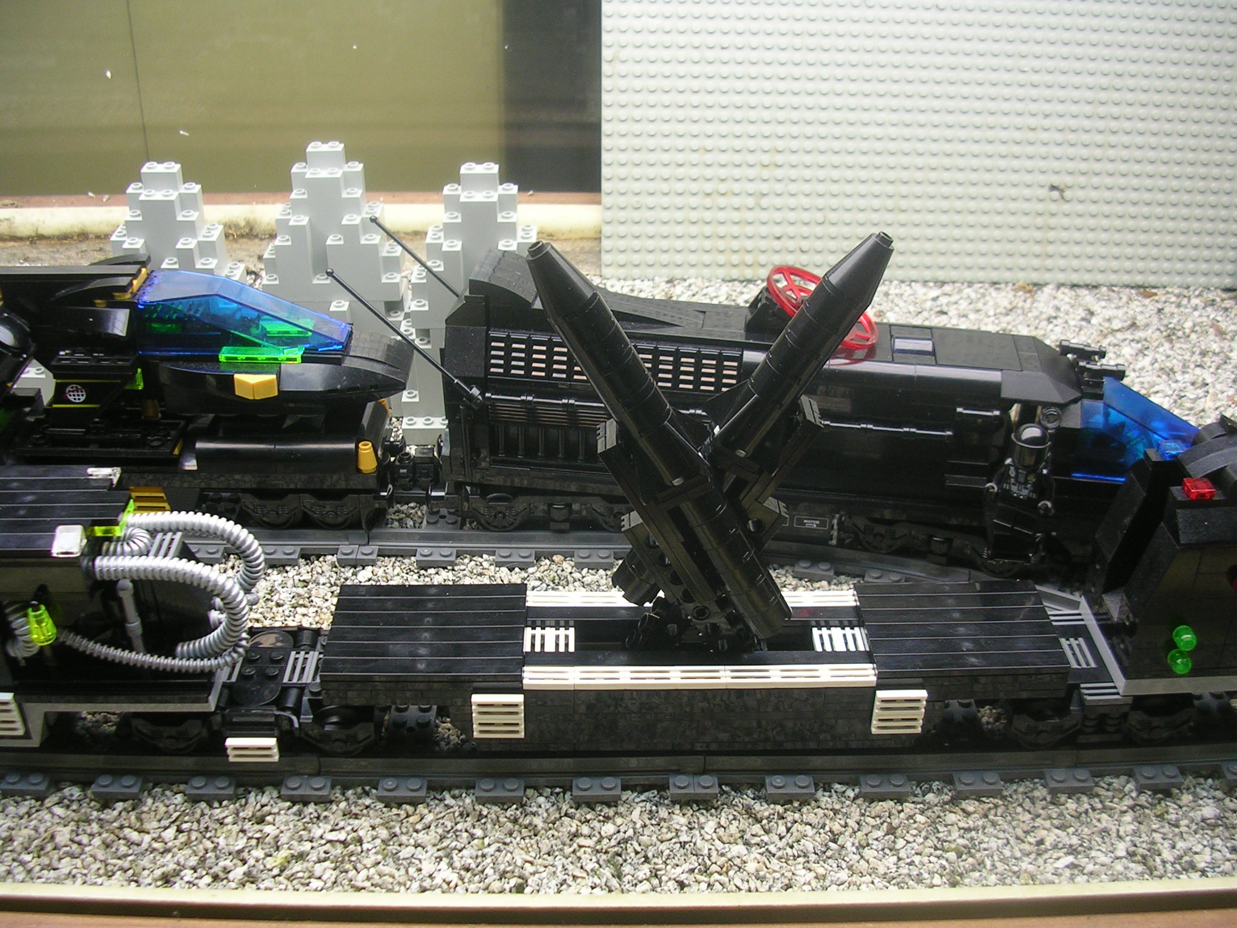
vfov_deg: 37.7
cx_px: 618
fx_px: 1358
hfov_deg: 49.0
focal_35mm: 38
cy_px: 464
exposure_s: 1/77.9
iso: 50
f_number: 2.8
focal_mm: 5.8
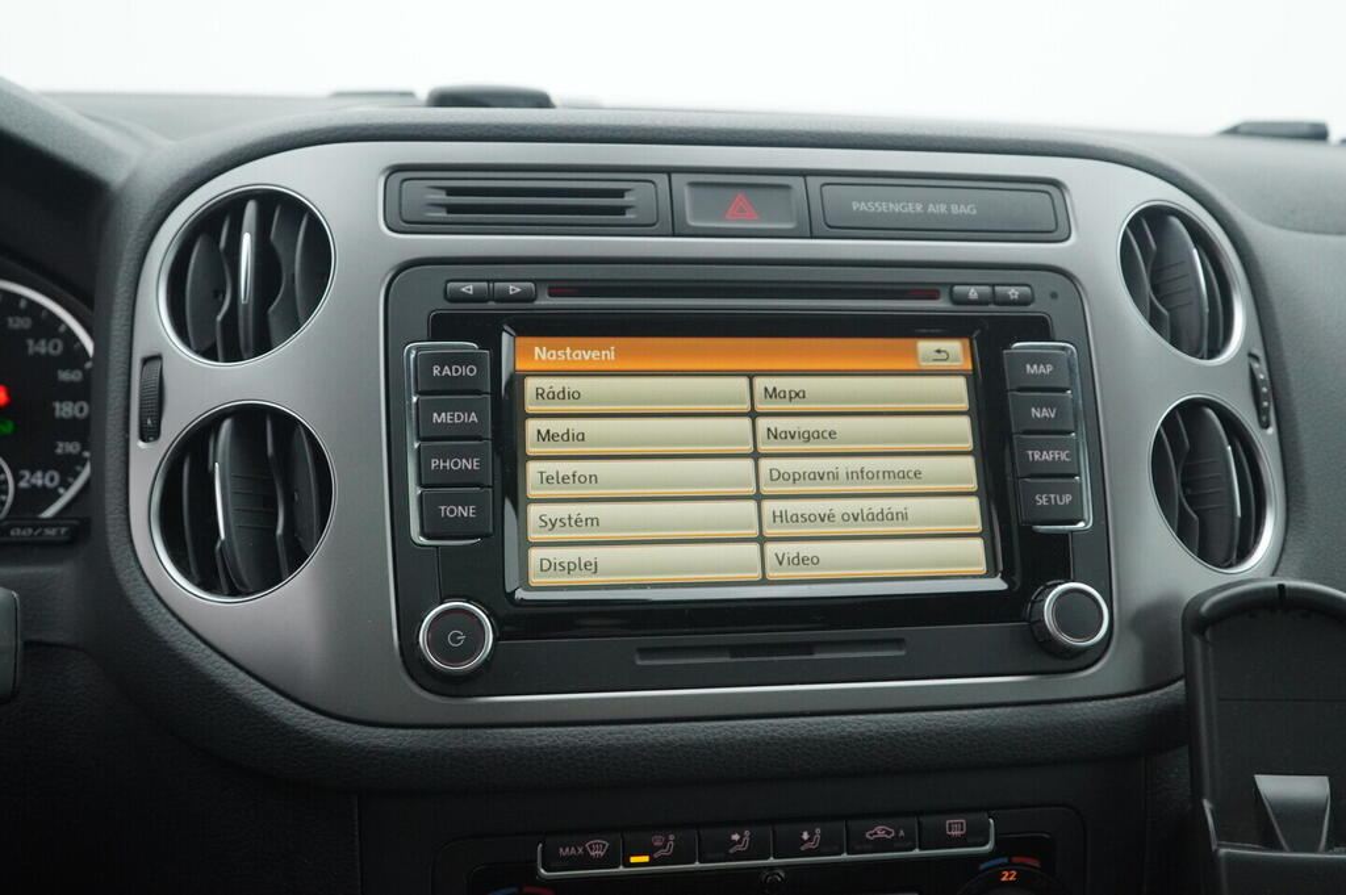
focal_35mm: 36
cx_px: 673
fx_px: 1345
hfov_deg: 53.2
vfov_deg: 36.8
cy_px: 448
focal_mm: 24
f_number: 6.3
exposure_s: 1/160
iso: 2000
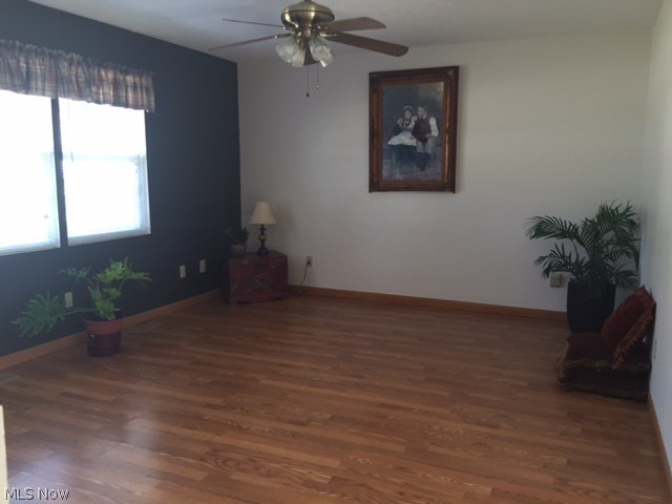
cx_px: 336
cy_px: 252
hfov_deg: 61.7
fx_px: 563
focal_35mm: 29
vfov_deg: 48.2
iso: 50
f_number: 2.2
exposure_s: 1/30
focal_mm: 4.15
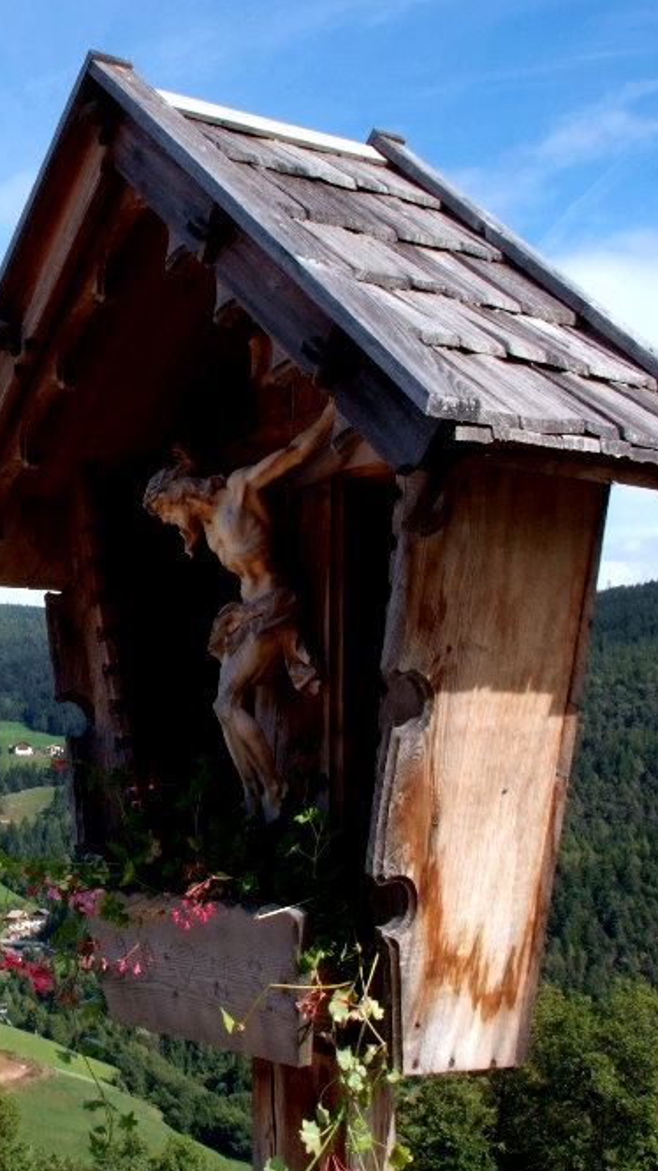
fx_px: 1613
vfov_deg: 39.9
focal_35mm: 52
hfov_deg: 22.2
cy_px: 587
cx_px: 0
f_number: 22
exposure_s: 1/90
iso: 500
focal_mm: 22
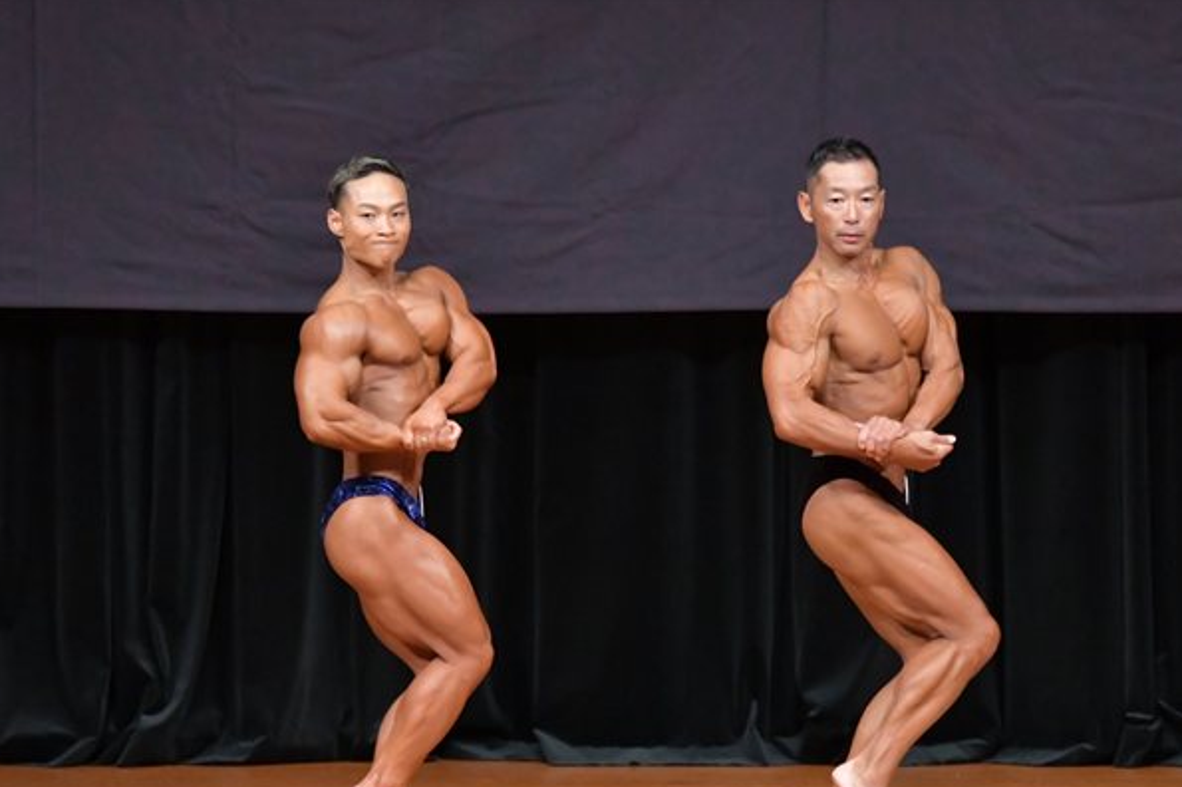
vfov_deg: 4.1
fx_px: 10894
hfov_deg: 6.2
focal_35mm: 332
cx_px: 611
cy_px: 501
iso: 5000
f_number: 5.6
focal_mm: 170
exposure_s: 1/400
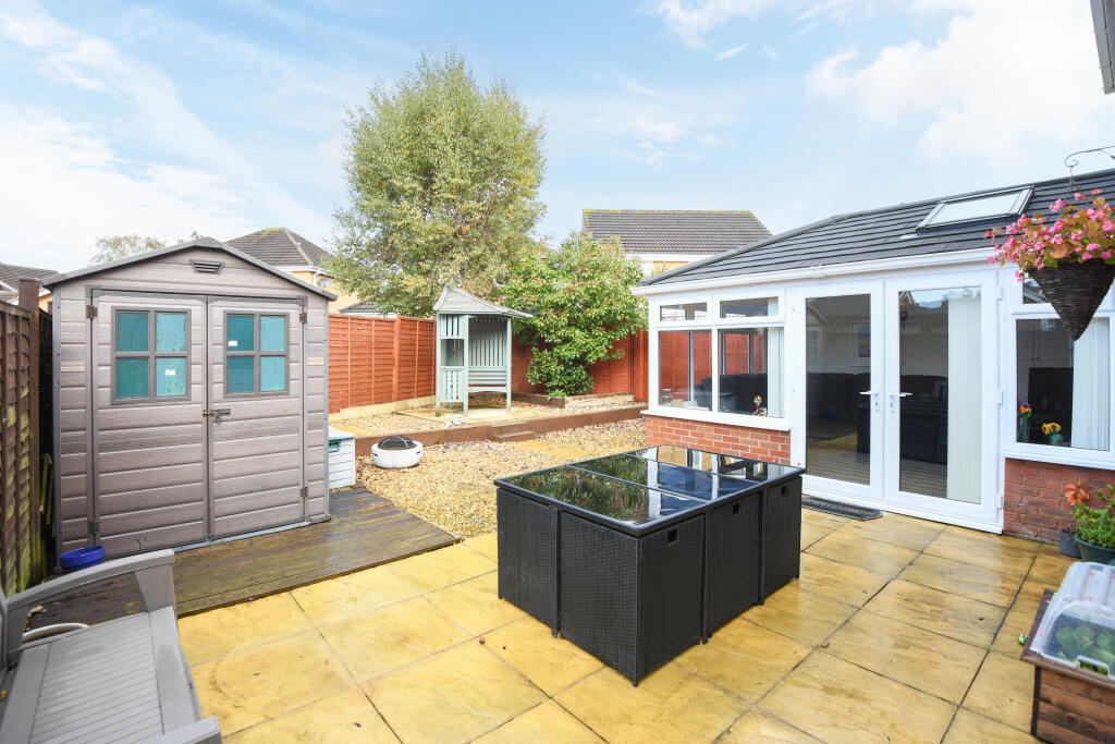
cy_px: 372
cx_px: 558
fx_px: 496
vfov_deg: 73.8
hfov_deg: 96.7
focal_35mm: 16
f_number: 6.3
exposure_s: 1/160
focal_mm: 16
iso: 320
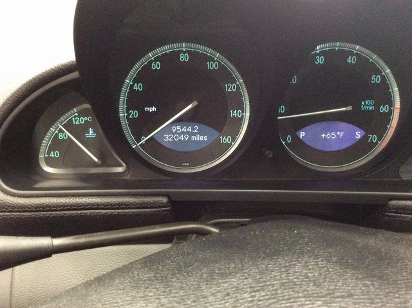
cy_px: 154
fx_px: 380
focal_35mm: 32
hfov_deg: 56.9
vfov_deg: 44.1
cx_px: 206
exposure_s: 1/15
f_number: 2.4
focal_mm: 3.3
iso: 320
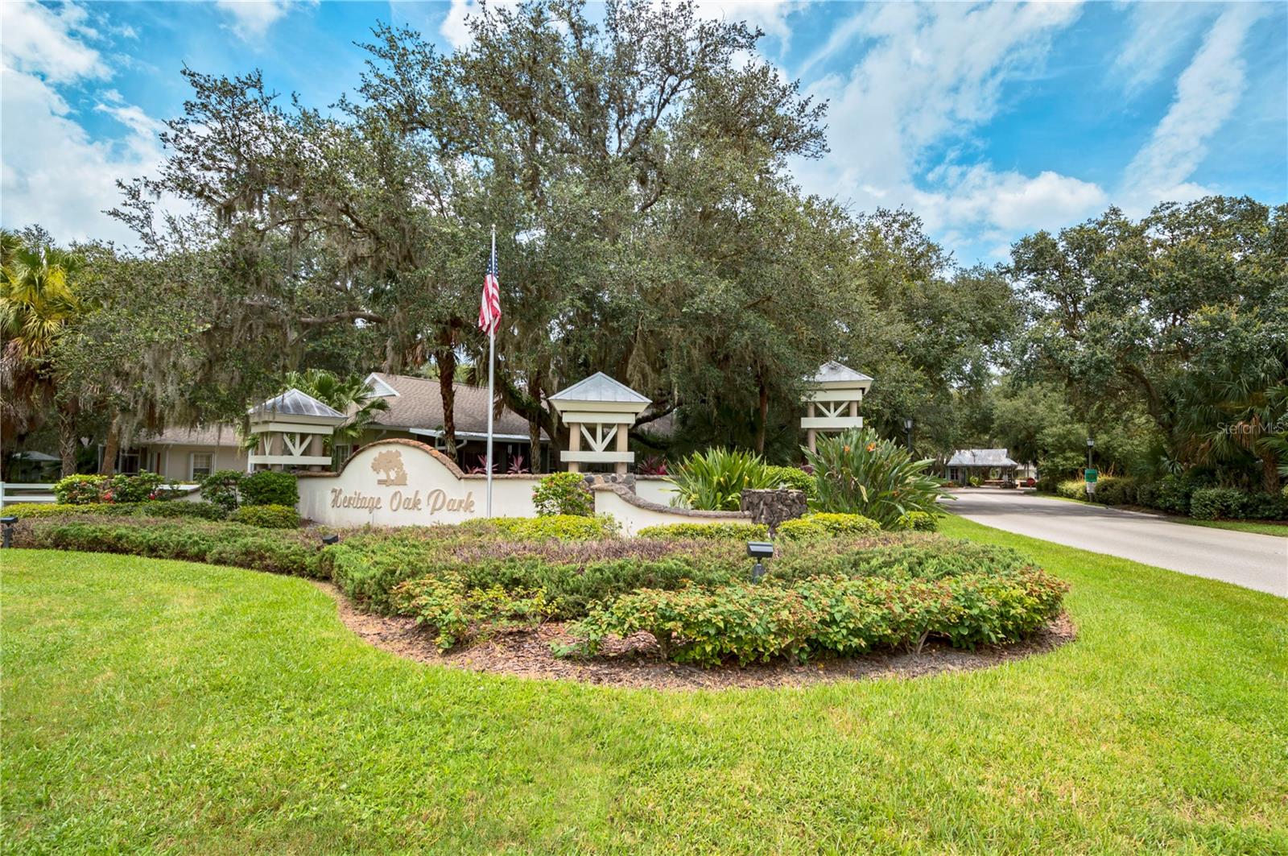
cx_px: 644
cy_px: 428
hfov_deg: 90.1
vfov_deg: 67.3
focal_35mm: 18
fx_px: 643
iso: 100
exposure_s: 1/200
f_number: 7.1
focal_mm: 12
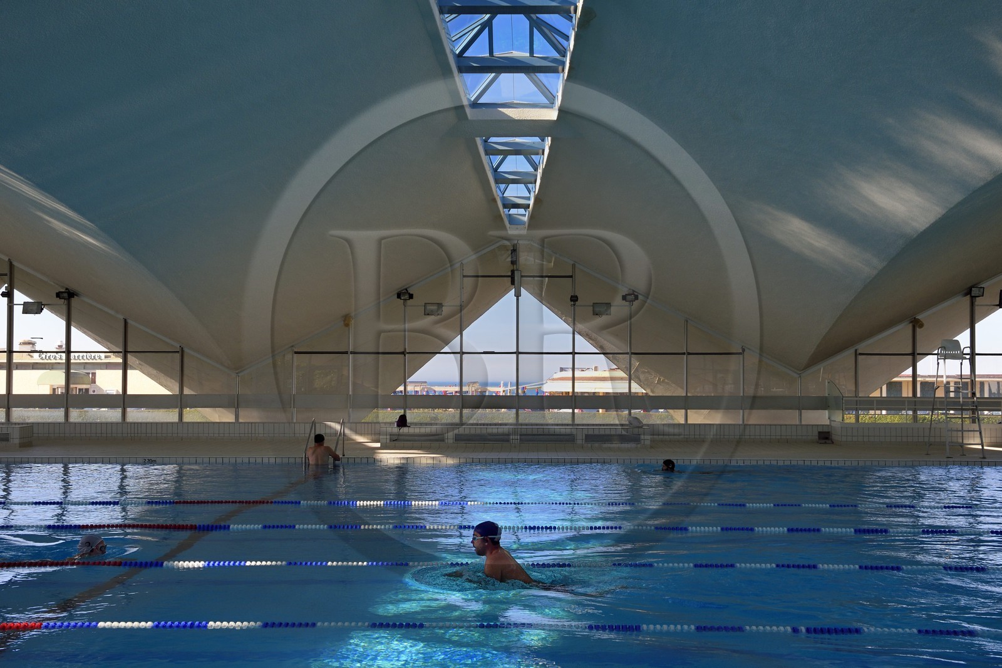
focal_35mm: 42
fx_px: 1169
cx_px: 501
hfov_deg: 46.4
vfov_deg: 31.9
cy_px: 334
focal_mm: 42
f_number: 16
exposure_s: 1/200
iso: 800
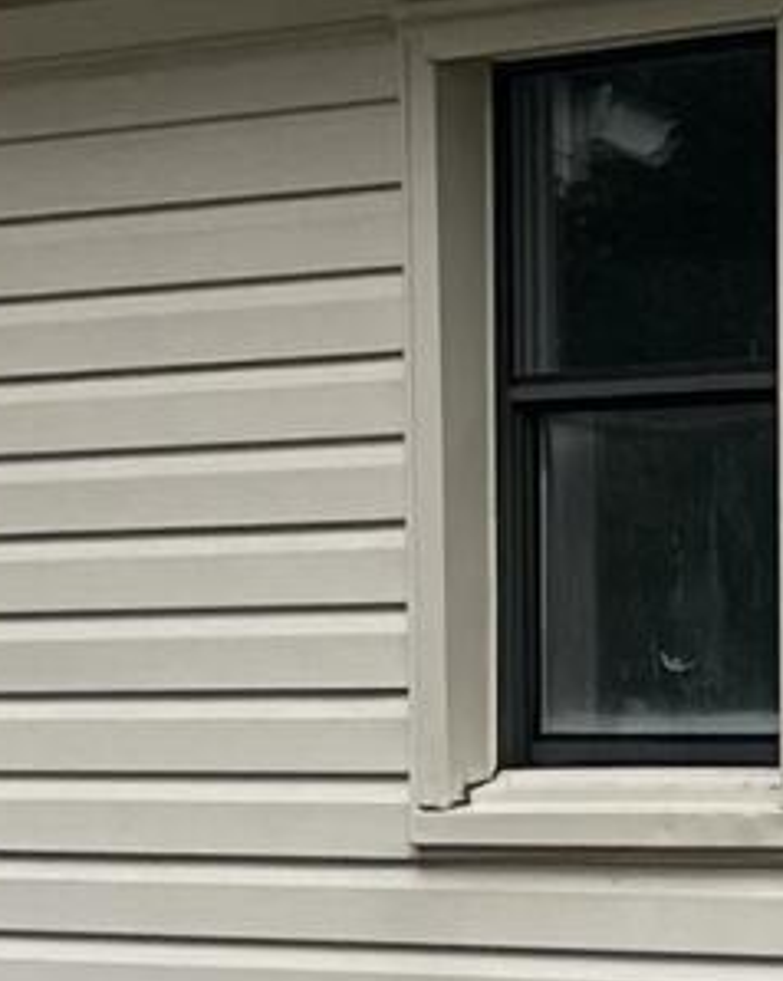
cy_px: 382
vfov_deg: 8.2
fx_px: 6843
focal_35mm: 236
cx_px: 1099
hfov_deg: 6.5
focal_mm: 6.86
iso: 80
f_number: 1.78
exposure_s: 1/2028
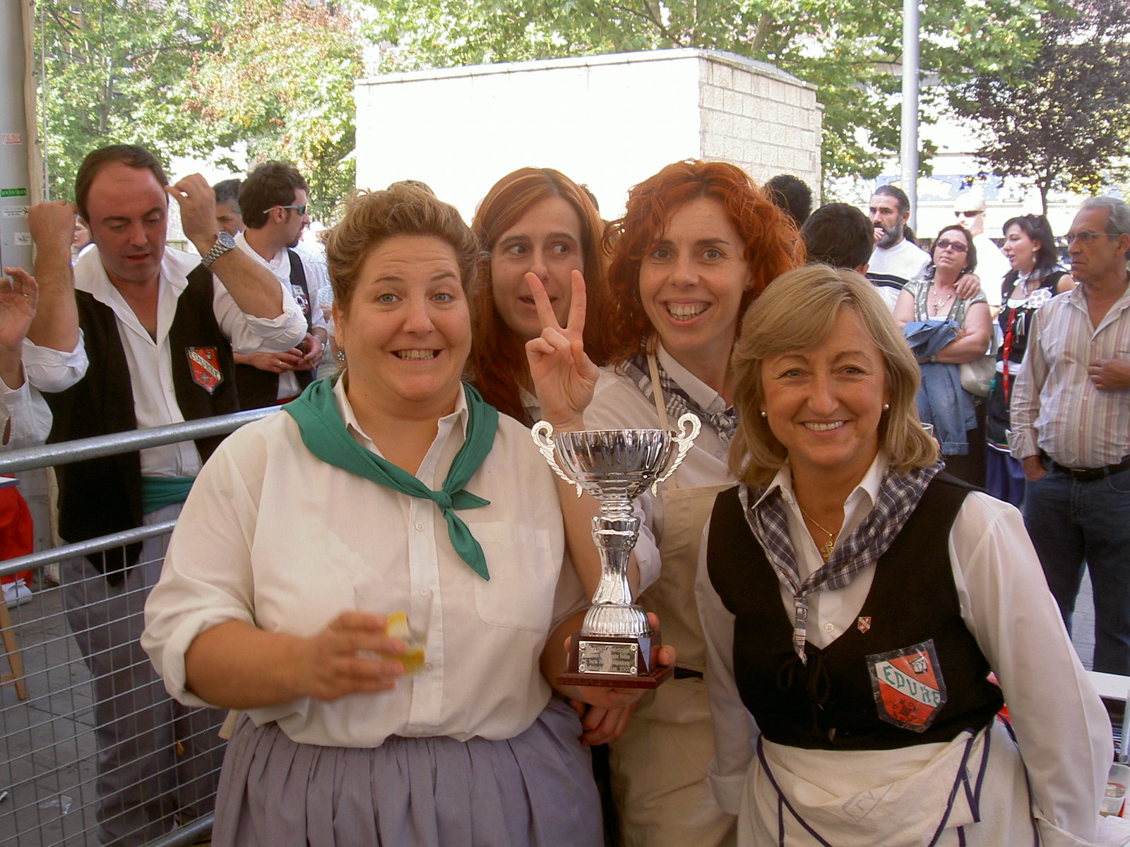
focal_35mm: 39
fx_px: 1273
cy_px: 424
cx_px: 565
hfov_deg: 47.9
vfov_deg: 36.8
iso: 100
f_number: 4.7
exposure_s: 1/106
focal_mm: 8
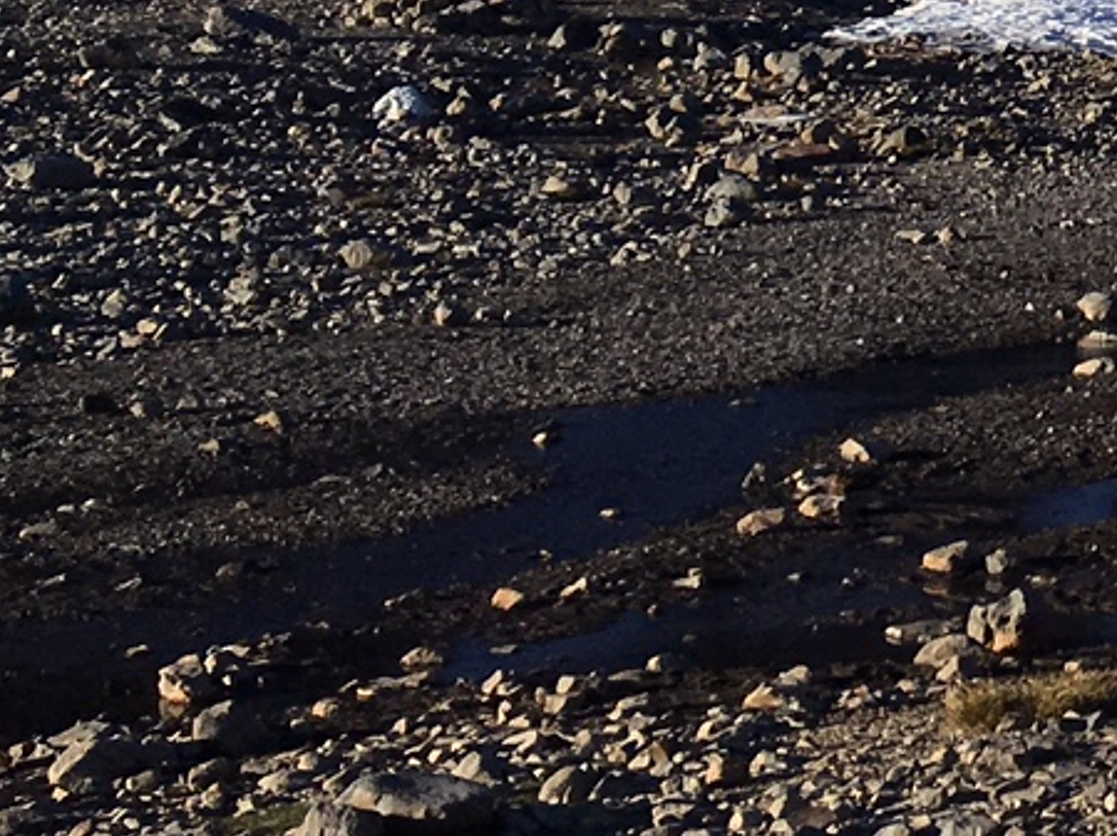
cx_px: 2241
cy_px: -573
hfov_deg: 13.1
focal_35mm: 130
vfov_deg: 10.8
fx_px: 4193
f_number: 2.2
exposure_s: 1/2198
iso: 25
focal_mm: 4.15
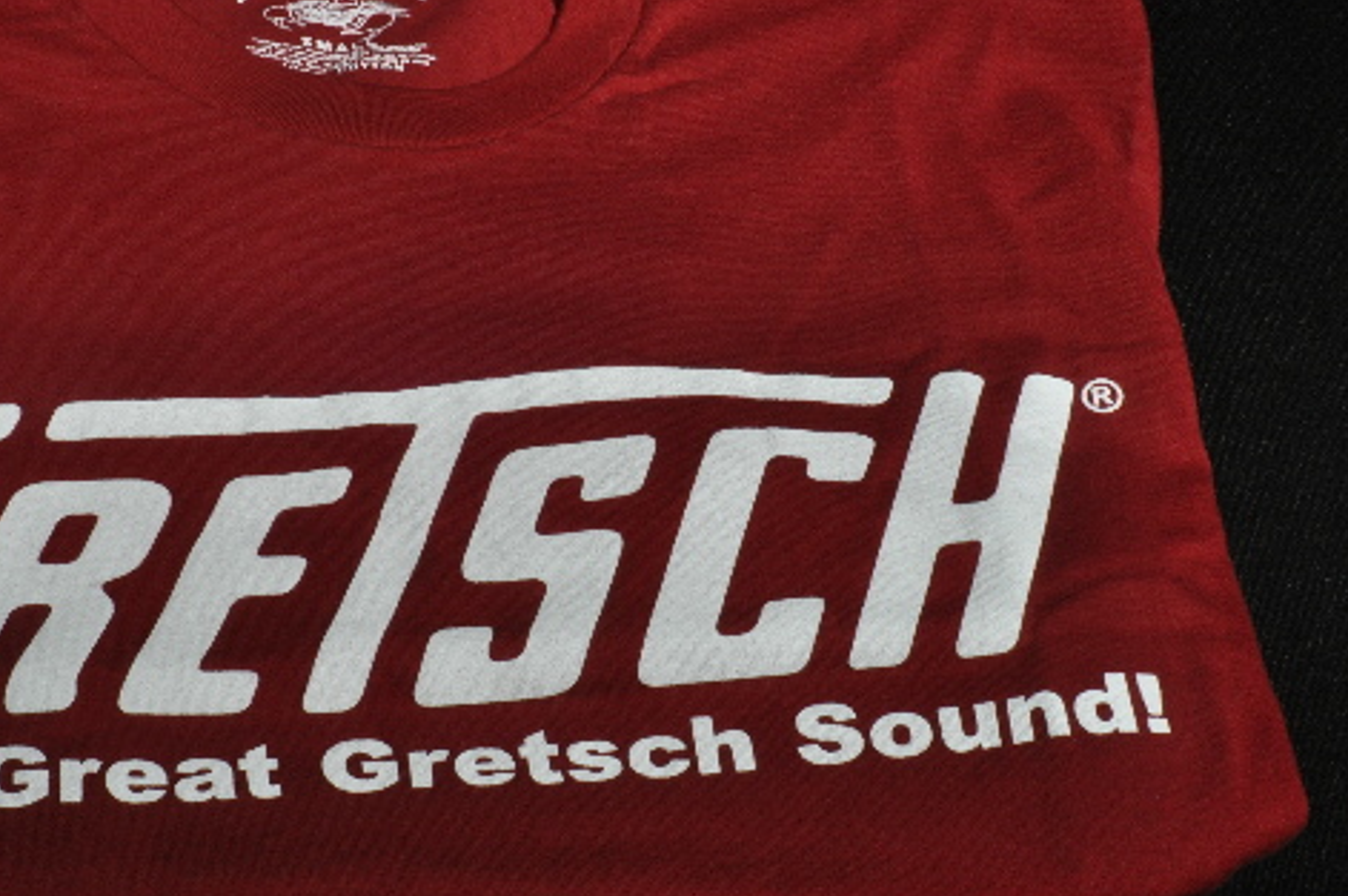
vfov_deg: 13.4
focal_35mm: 102
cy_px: 374
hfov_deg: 20.0
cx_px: 438
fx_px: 3815
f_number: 16
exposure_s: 1/160
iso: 800
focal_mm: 50
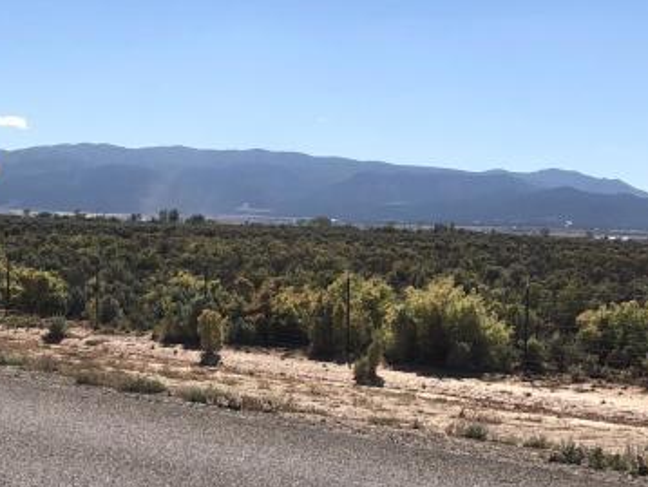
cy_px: 301
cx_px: 241
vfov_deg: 18.4
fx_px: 1499
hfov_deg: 24.3
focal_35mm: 80
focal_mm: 4
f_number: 1.8
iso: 25
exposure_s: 1/3745
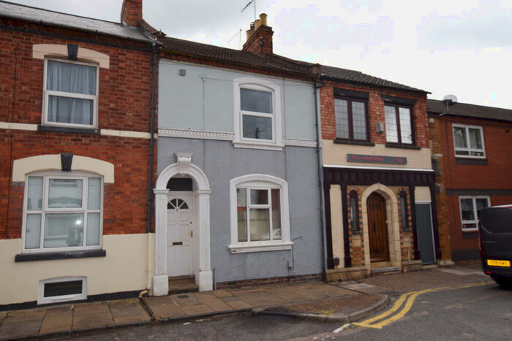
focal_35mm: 26
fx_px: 363
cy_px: 170
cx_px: 256
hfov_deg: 70.4
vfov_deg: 50.4
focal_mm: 17
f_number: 8
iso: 100
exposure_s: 1/200
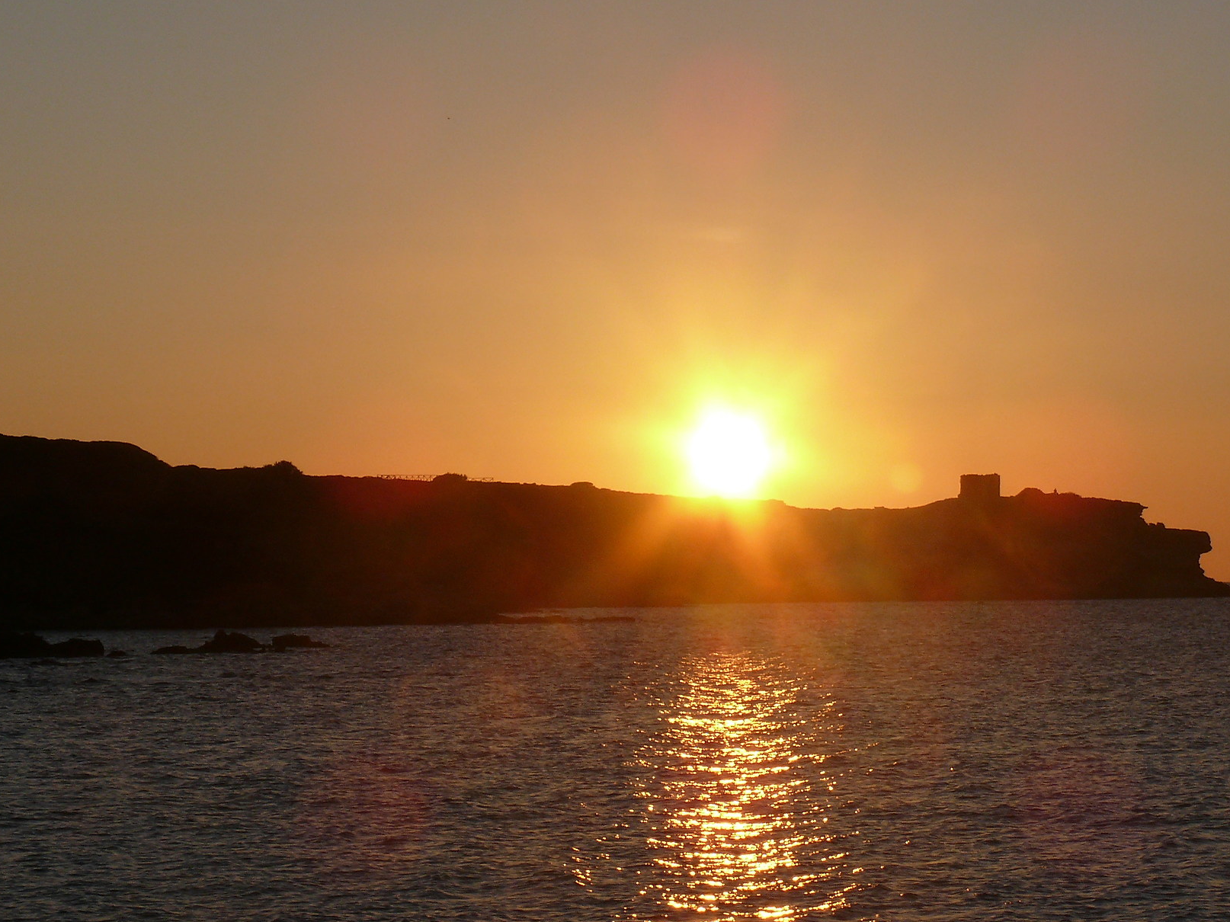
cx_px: 833
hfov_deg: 16.9
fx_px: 4121
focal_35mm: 116
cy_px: 470
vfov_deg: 12.8
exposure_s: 1/500
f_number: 8
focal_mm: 16.6
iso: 100
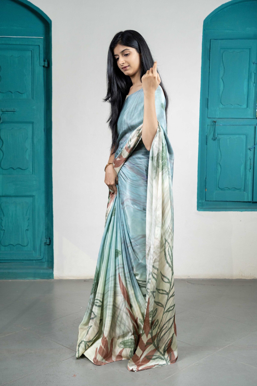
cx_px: 128
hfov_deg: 33.4
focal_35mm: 40
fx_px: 428
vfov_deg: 48.5
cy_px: 193
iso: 1250
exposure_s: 1/160
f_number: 5
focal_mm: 40
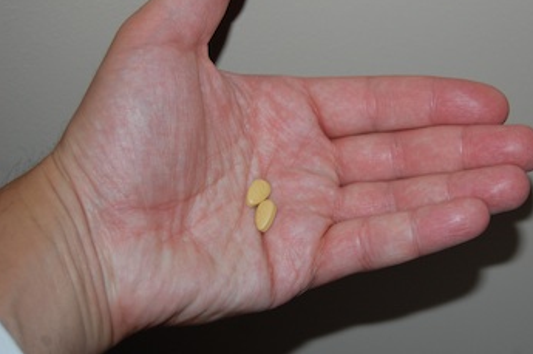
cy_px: 140
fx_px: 1331
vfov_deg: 15.1
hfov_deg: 22.6
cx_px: 346
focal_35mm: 90
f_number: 5.3
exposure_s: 1/60
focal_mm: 46
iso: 400
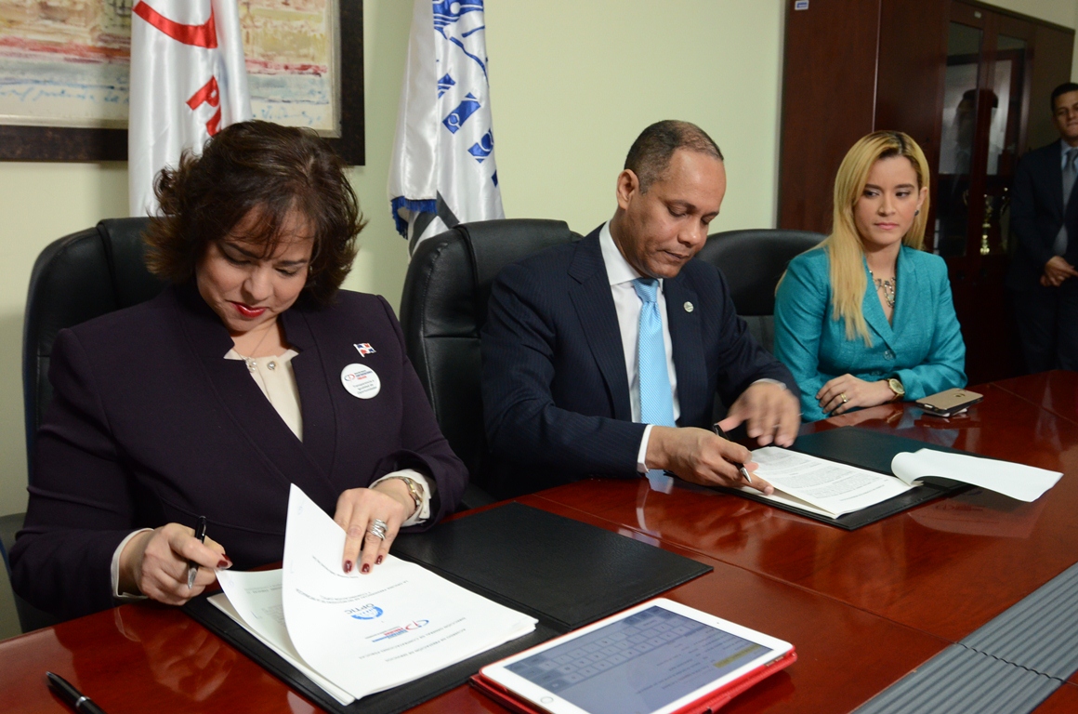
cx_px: 539
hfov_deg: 62.0
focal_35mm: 30
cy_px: 357
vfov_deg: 43.4
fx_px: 896
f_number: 5.6
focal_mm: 20
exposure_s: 1/80
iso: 1600
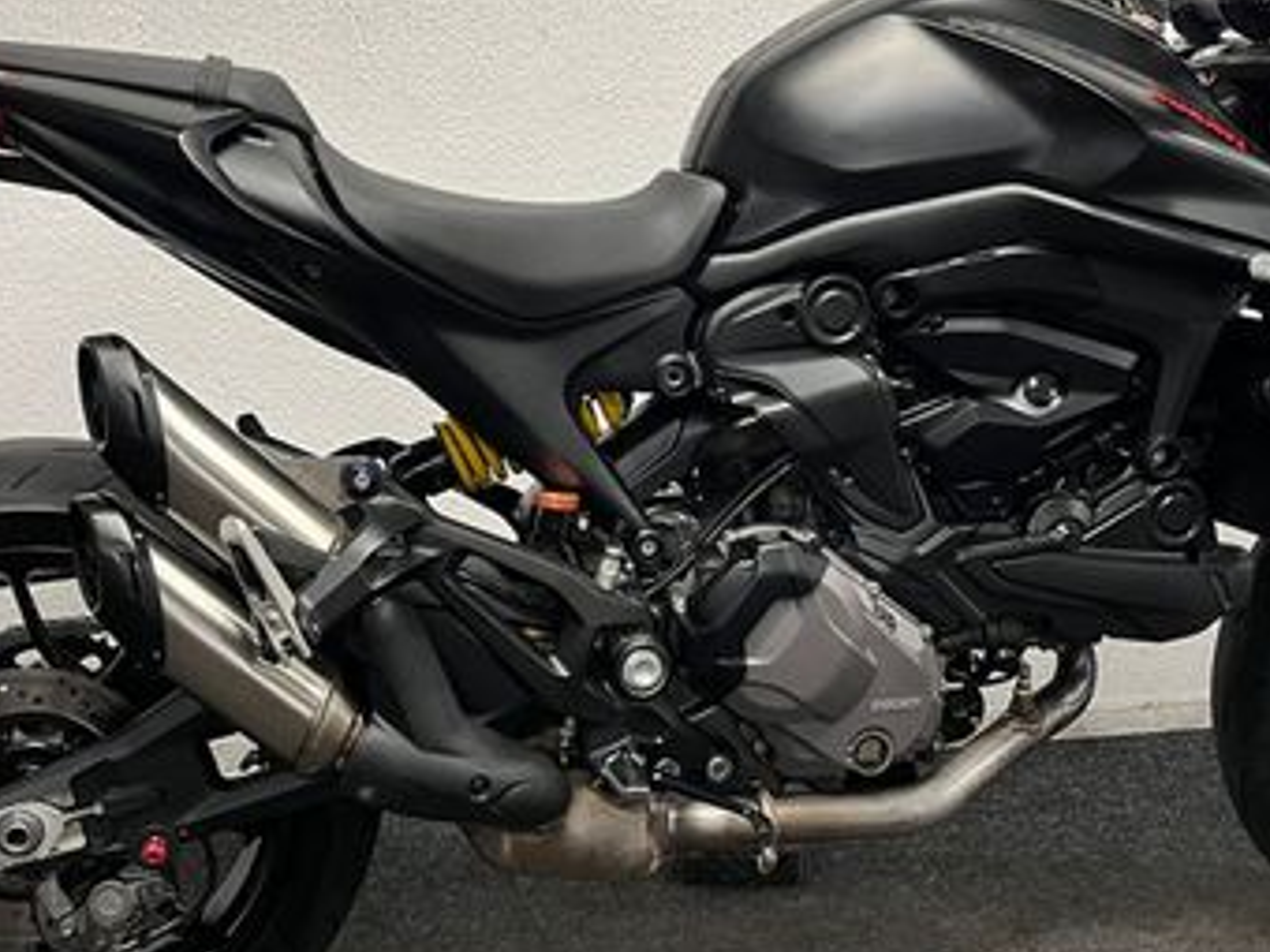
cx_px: 680
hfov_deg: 38.9
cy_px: 343
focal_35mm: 49
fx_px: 1798
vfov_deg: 29.5
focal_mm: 5.1
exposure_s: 1/50
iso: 80
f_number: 1.6
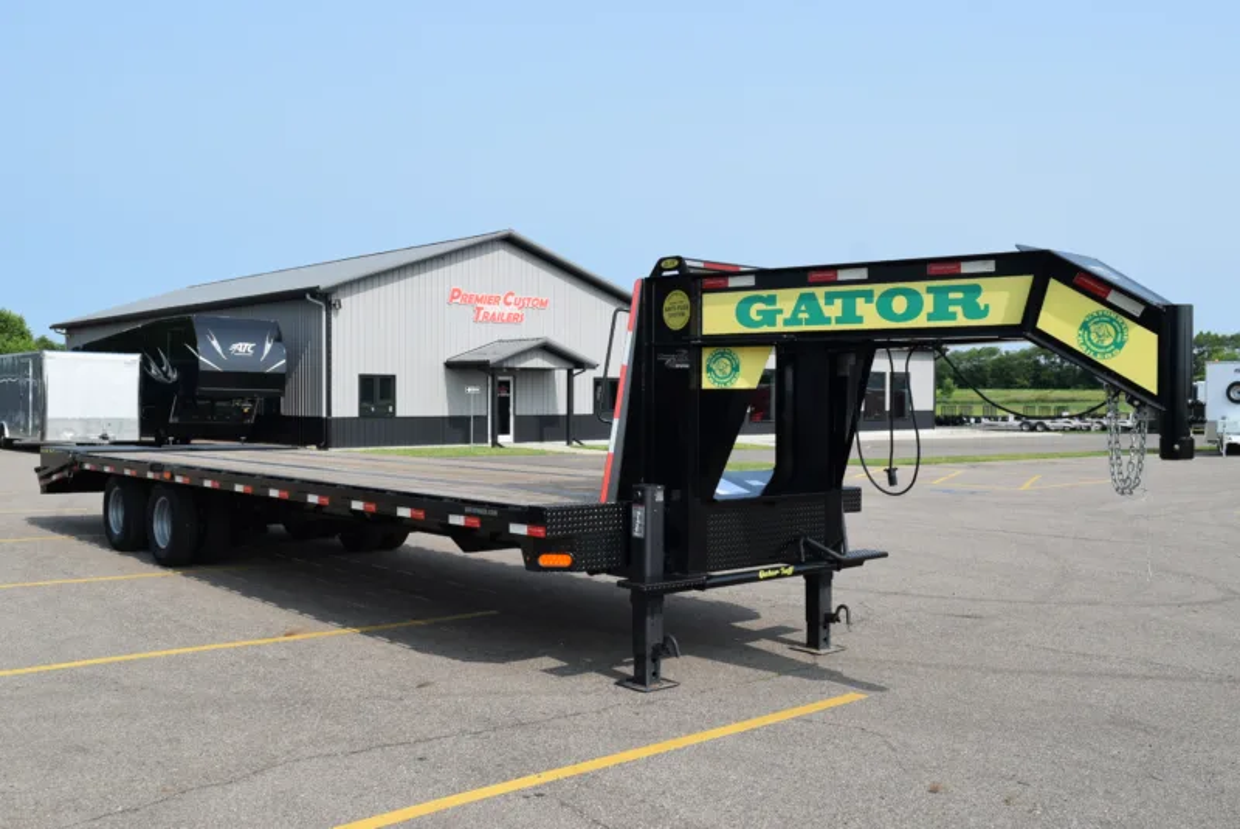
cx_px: 620
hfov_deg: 57.2
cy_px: 414
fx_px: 1138
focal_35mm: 33
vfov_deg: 40.0
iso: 200
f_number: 9
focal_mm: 22
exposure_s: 1/320
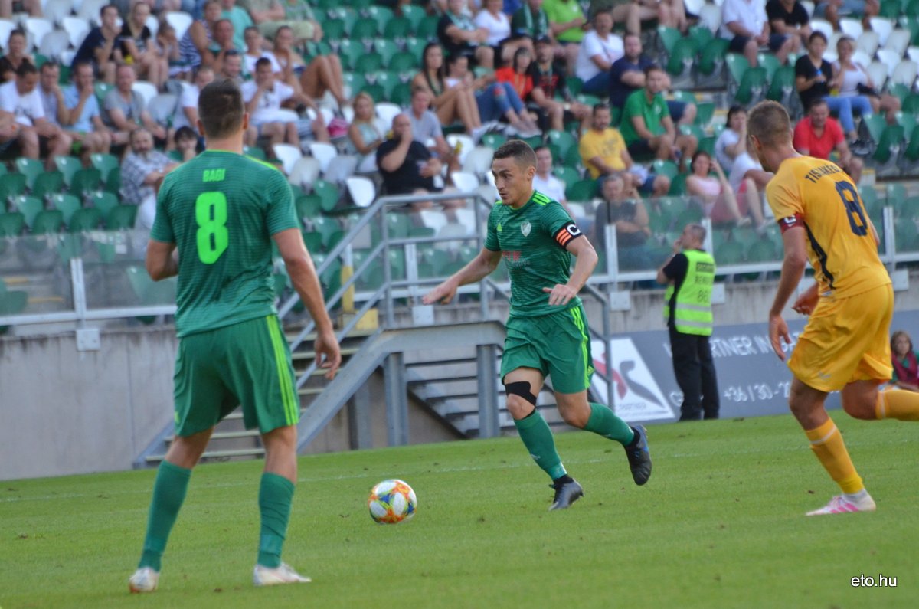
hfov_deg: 4.6
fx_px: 11465
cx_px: 460
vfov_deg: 3.0
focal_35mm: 450
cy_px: 304
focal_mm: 300
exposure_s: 1/500
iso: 1250
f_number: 5.6
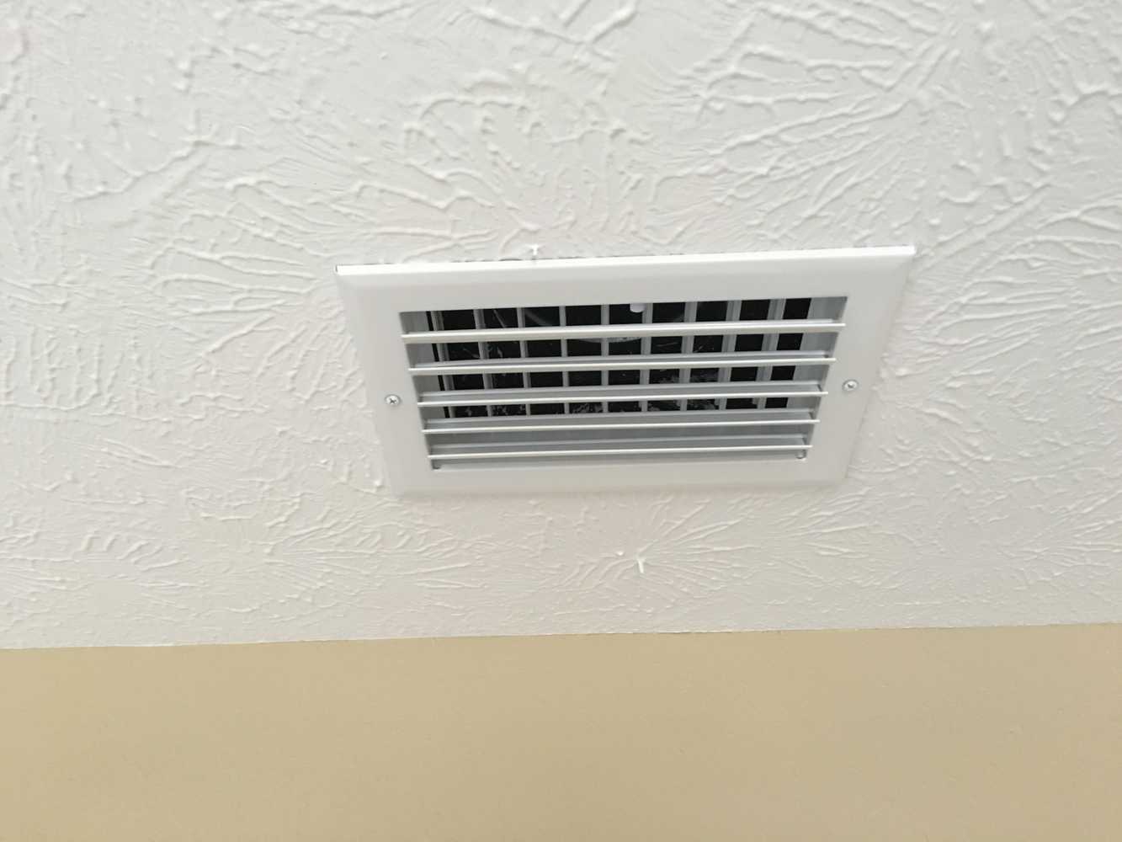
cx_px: 561
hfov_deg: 61.7
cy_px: 421
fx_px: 940
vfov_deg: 48.2
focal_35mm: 29
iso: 64
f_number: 2.2
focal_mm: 4.15
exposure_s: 1/15
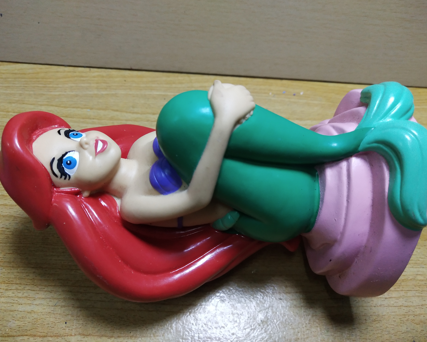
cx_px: 215
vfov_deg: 45.8
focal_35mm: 32
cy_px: 169
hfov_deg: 55.7
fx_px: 404
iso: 275
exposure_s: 1/50
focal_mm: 3.95
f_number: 1.8
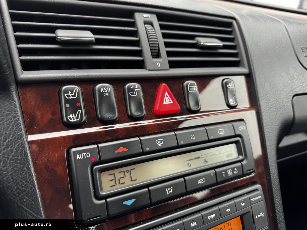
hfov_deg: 71.6
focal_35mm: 24
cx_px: 154
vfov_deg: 56.8
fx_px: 213
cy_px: 115
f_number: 1.78
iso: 400
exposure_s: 1/60
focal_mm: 6.76
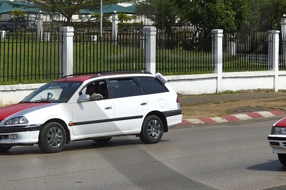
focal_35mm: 158
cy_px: -46
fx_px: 1255
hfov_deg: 12.8
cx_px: 293
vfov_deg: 8.6
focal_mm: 42
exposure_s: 1/1000
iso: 400
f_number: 10
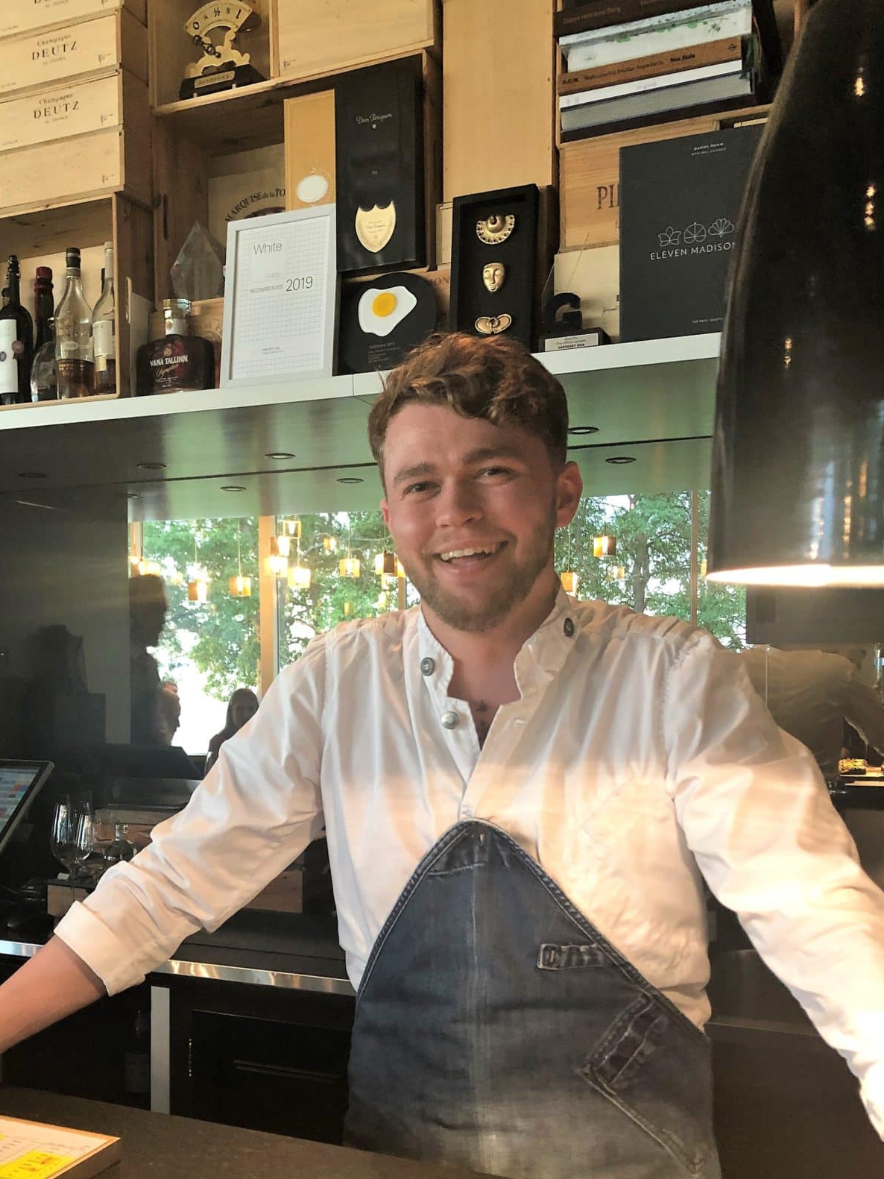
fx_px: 1158
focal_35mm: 34
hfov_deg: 41.7
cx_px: 386
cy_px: 705
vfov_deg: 53.6
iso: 80
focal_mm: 3.99
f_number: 1.8
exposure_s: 1/17
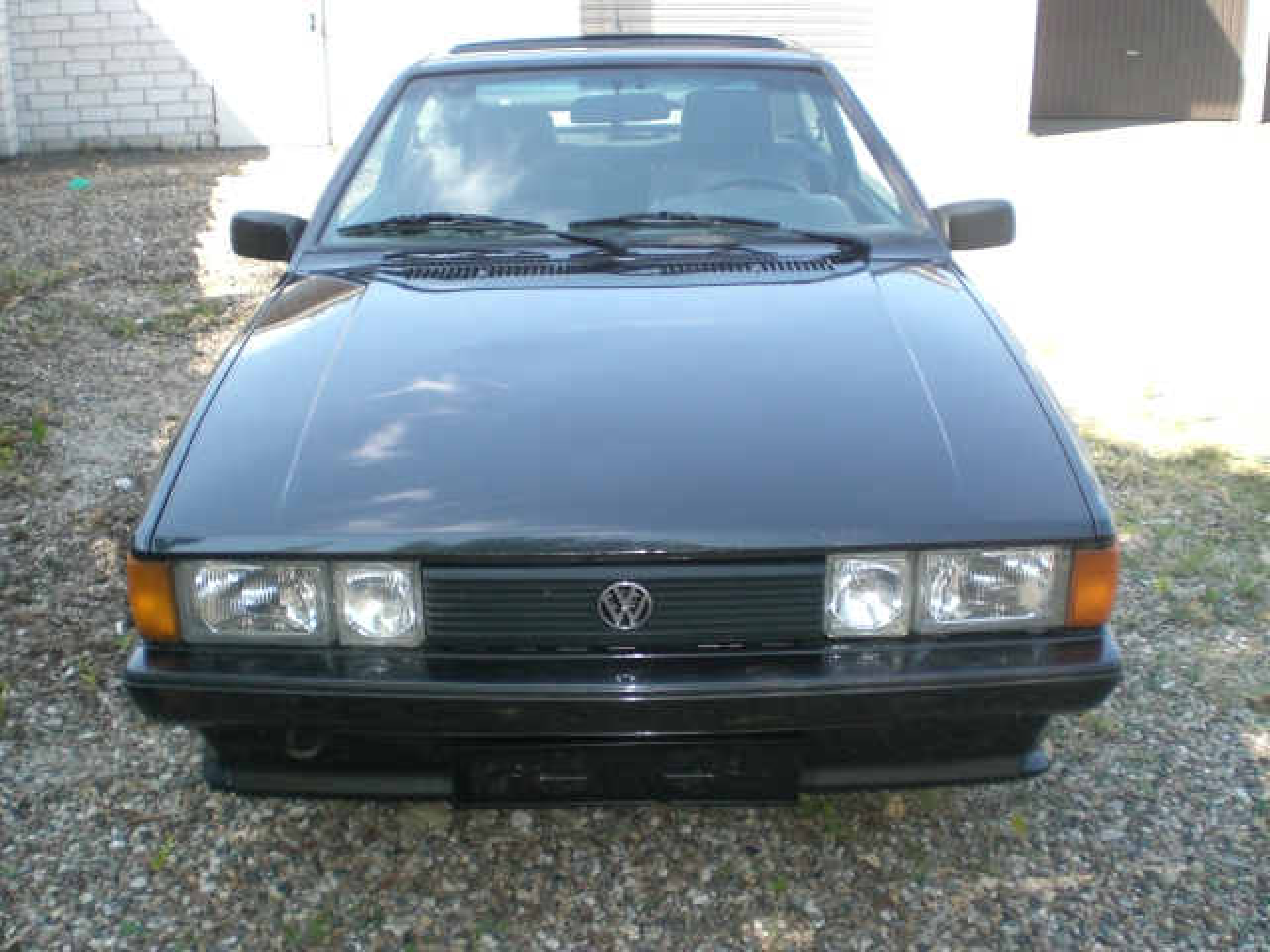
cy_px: 476
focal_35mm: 38
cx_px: 635
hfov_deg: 49.0
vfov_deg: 37.7
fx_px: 1394
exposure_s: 1/250
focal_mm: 6.3
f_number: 3.1
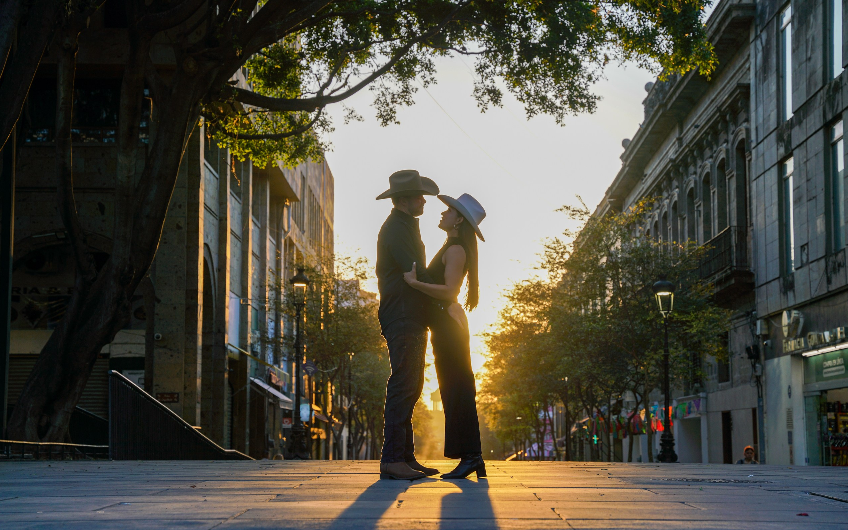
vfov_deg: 18.1
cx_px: 426
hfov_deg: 28.6
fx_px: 1664
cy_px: 258
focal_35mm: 72
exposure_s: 1/250
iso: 100
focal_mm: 70
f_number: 4.5
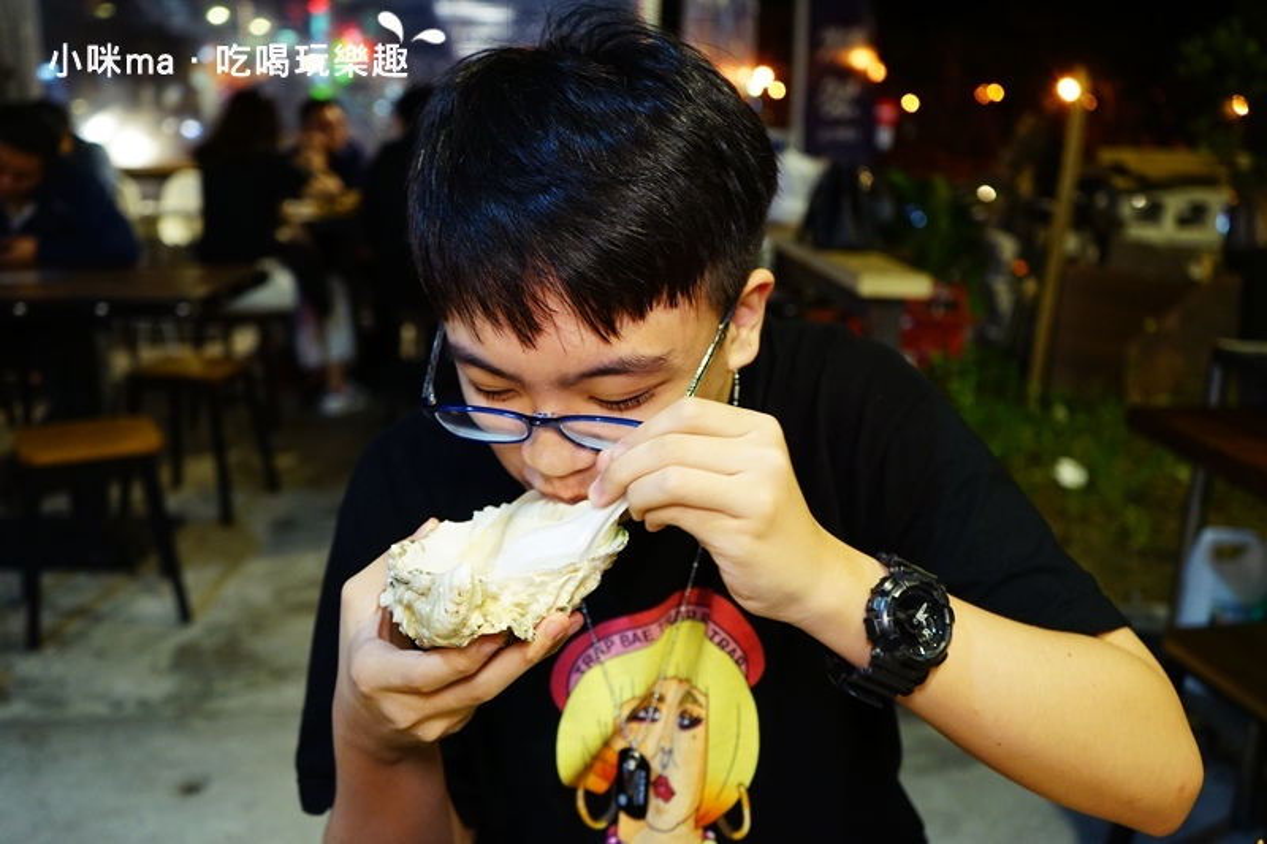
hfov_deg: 55.8
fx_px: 1196
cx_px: 634
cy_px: 422
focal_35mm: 34
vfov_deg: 38.9
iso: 1600
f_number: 4
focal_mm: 34
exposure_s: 1/60
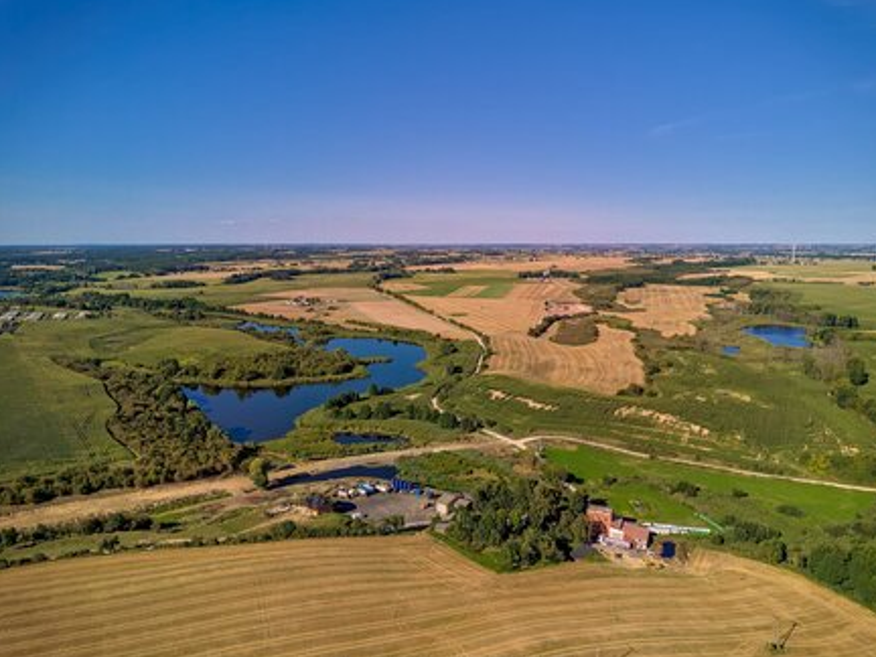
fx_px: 633
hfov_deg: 69.4
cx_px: 450
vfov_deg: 54.9
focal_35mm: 25
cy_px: 333
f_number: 1.7
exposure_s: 1/2500
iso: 120
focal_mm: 6.72
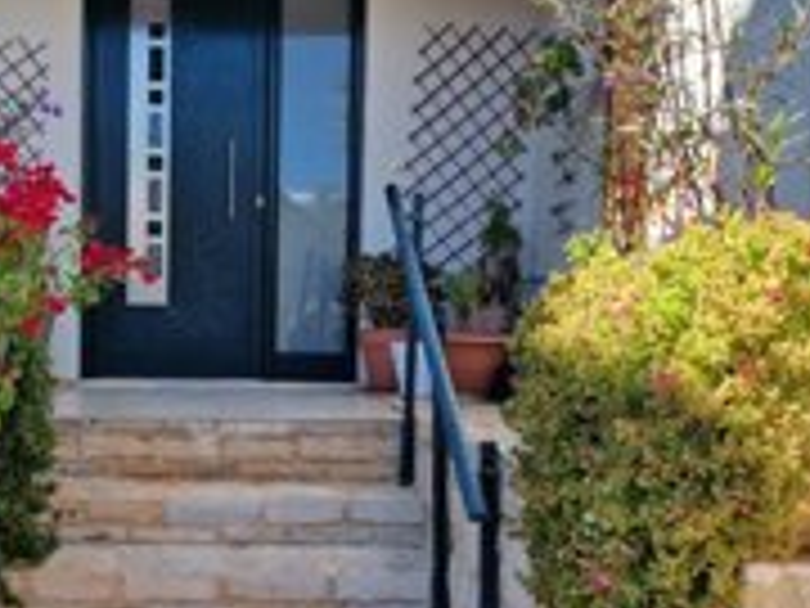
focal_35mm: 46
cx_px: 252
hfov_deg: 40.6
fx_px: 1076
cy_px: 333
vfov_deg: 31.5
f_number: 1.8
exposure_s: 1/482
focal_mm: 6.4
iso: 50
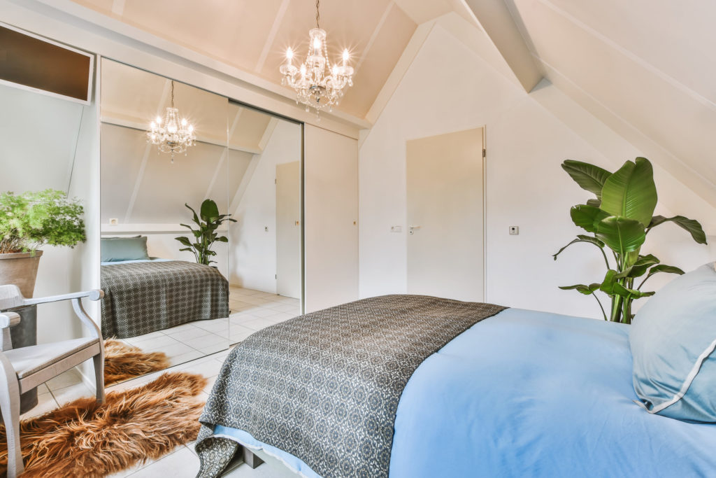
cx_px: 358
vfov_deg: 77.3
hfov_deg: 100.4
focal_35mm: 15
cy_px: 239
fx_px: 298
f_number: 13
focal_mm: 10
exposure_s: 1
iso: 100
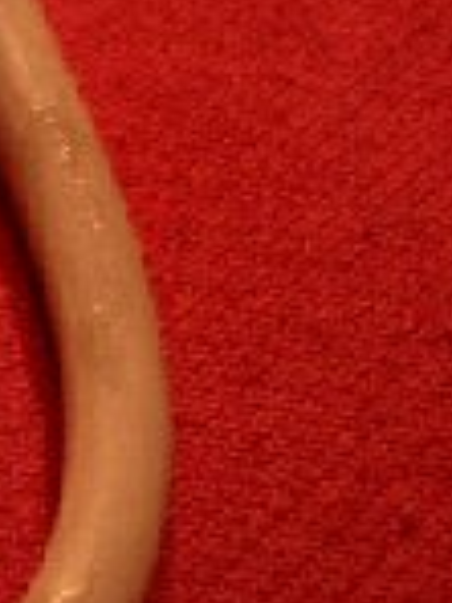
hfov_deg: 10.3
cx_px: -167
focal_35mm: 141
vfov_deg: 13.8
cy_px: 12
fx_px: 2455
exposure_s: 1/20
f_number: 3.4
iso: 100
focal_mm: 8
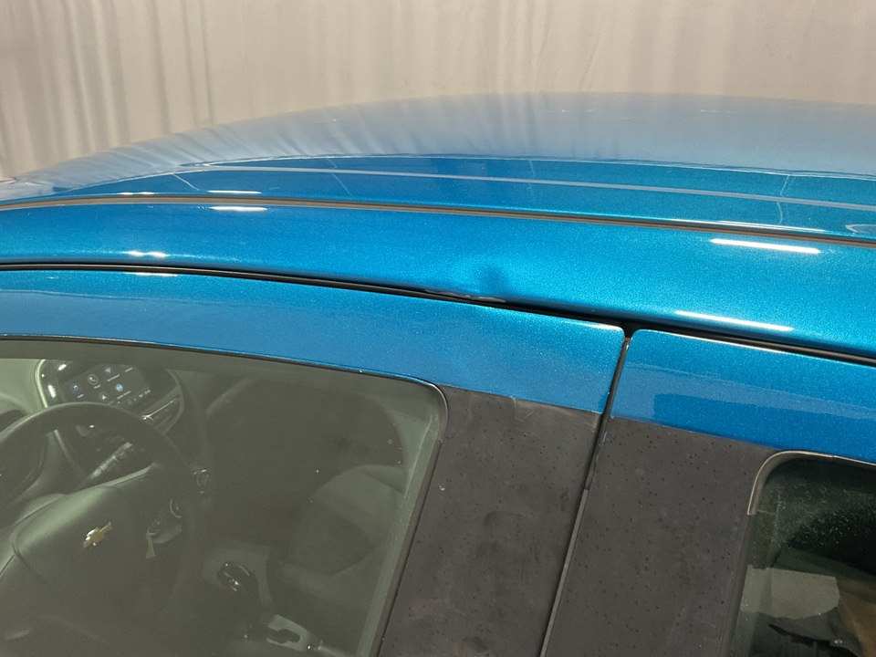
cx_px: 438
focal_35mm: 29
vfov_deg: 48.2
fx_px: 734
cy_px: 328
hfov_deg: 61.7
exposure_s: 1/60
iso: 100
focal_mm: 3
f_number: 1.8
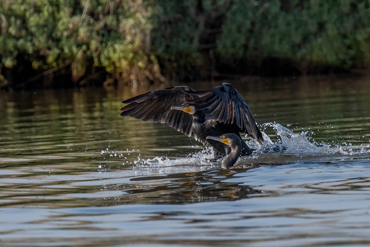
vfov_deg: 1.5
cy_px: 124
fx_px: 9250
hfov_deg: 2.3
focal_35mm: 900
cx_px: 185
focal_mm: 600
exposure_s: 1/2500
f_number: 8
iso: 800
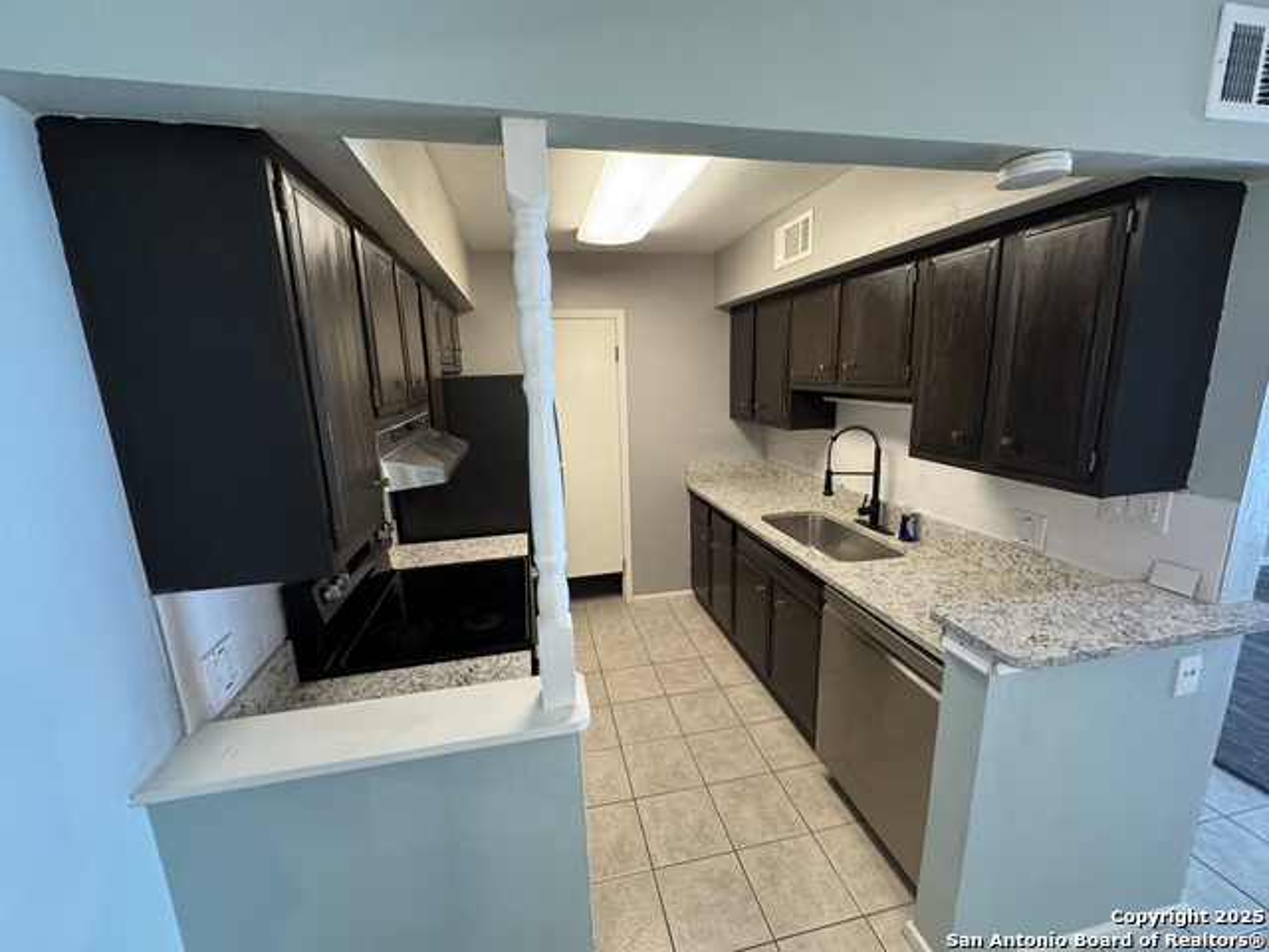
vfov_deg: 85.7
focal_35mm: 14
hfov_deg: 102.1
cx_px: 634
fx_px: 513
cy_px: 476
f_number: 2.2
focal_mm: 2.22
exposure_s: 1/60
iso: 250
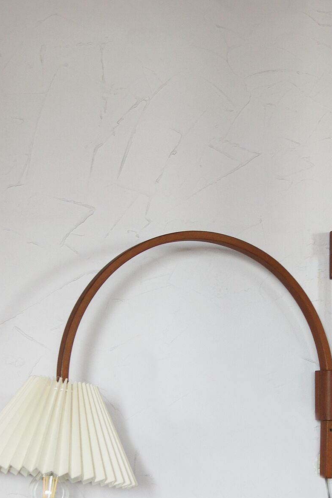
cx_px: 201
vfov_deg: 22.4
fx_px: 1243
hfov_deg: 15.2
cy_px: 378
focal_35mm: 90
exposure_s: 1/20
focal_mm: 35
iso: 400
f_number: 5.6
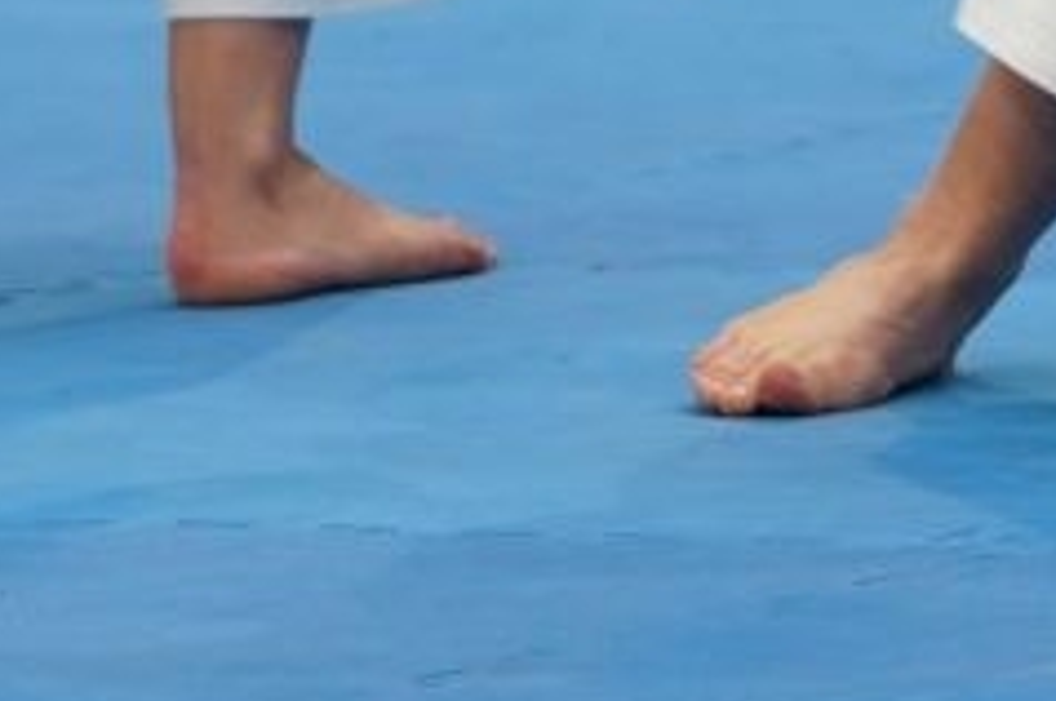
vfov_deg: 1.9
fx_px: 21091
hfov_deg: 2.9
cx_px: 1828
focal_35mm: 720
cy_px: -1504
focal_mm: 95
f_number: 2.8
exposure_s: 1/500
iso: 640
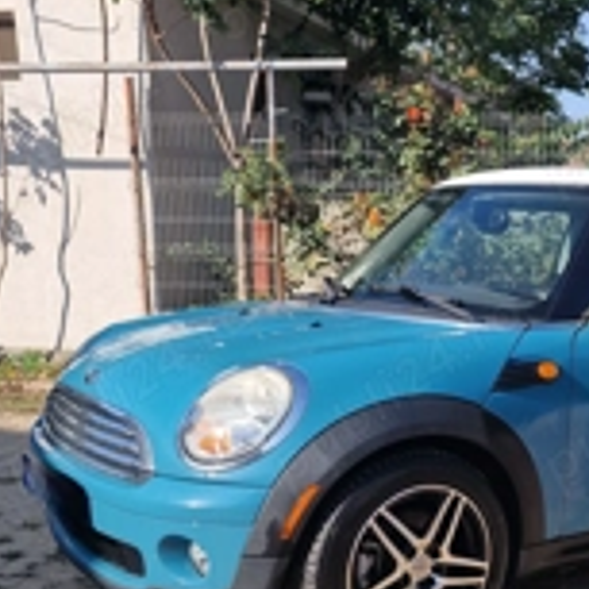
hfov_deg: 30.7
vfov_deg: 31.5
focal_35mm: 53
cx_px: 531
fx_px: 1020
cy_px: 454
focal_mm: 6.4
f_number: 1.8
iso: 50
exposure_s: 1/714
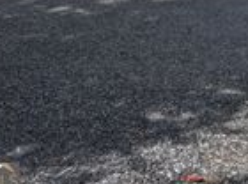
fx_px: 614
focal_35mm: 86
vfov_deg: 15.0
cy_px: -136
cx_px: 363
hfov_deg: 20.0
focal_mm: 12.29
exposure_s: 1/2500
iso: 120
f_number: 2.8
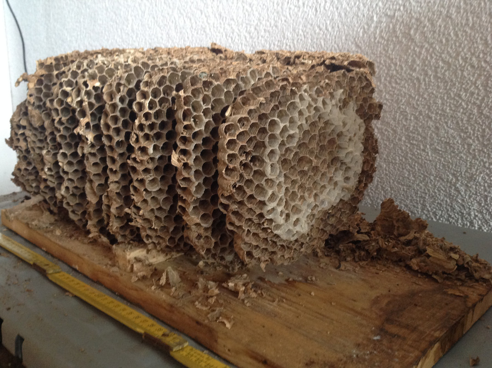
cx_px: 246
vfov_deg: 40.6
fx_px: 497
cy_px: 184
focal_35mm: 35
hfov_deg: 52.7
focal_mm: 4.28
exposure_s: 1/15
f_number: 2.4
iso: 250
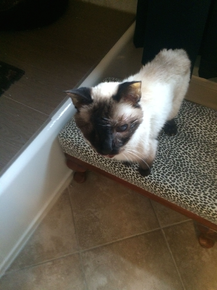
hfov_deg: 46.8
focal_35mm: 30
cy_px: 145
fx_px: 251
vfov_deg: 60.0
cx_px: 108
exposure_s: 1/30
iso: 320
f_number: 2.2
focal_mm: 4.12
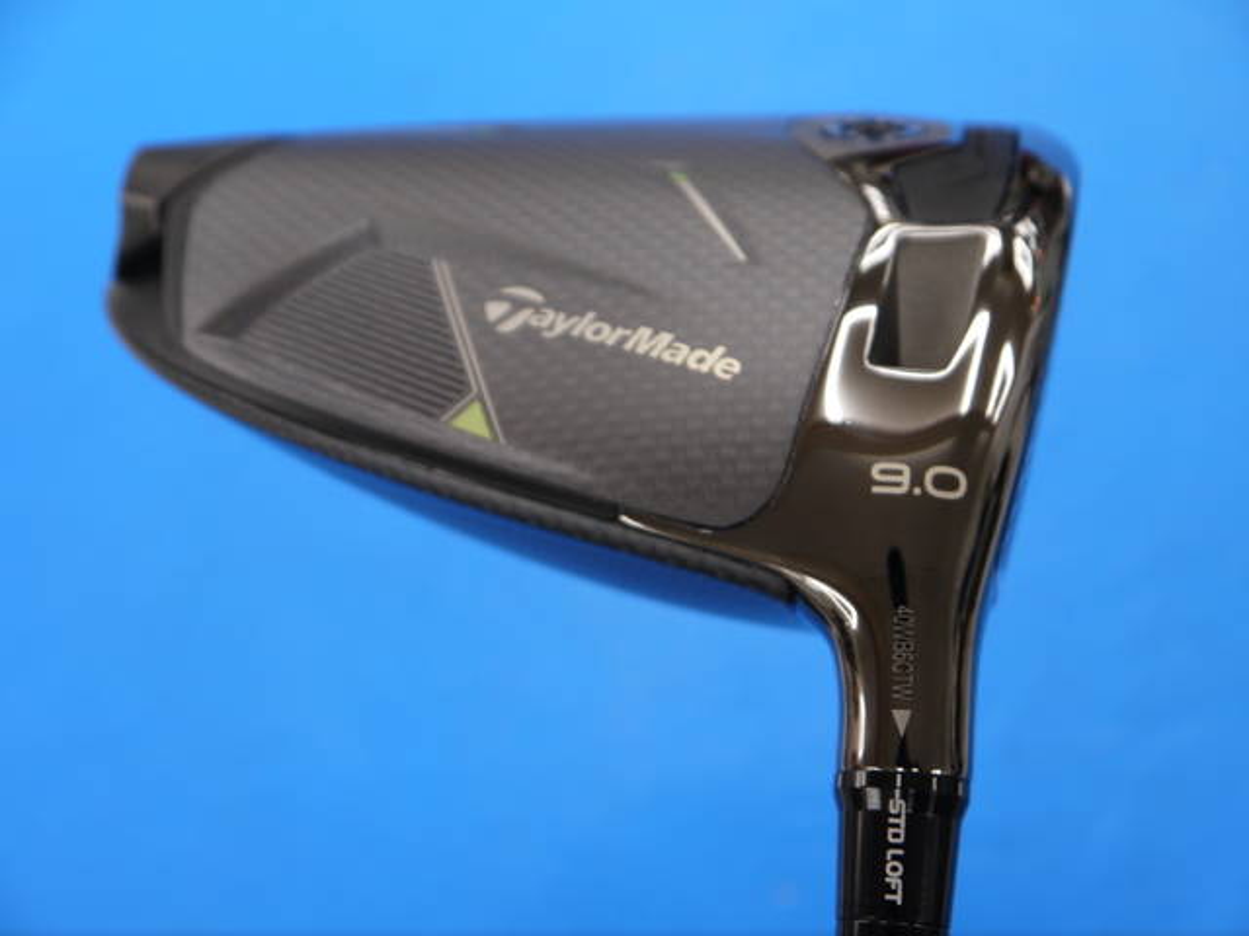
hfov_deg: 29.4
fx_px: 2381
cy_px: 468
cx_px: 624
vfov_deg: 22.3
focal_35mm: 66
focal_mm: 33
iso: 320
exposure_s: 1/60
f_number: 5.2
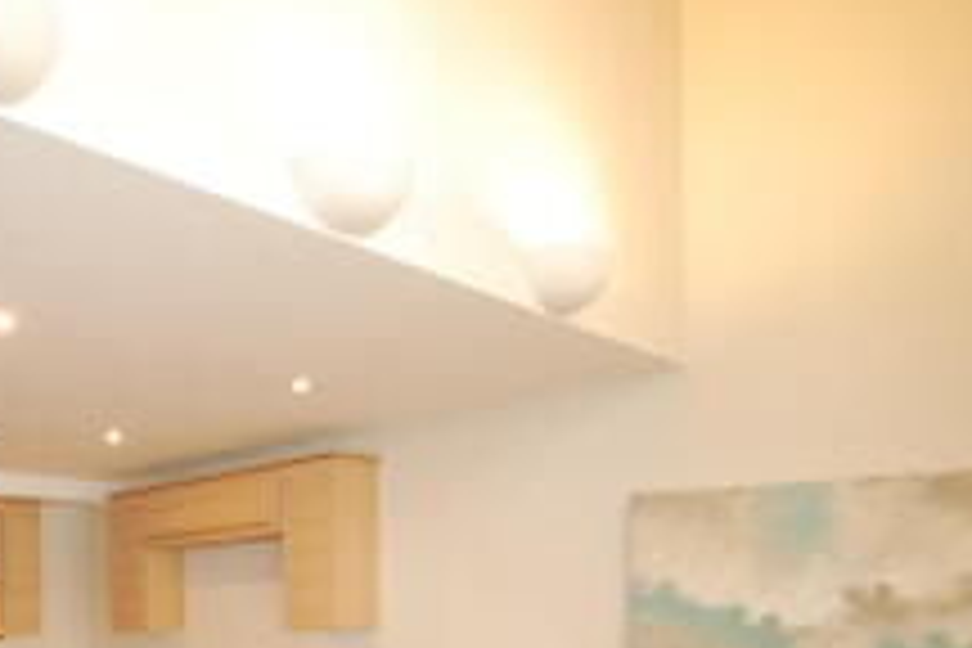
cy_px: 655
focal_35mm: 33
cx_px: 140
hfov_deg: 52.0
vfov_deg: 35.9
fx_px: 891
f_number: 4
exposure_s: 1/60
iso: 1600
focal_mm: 10
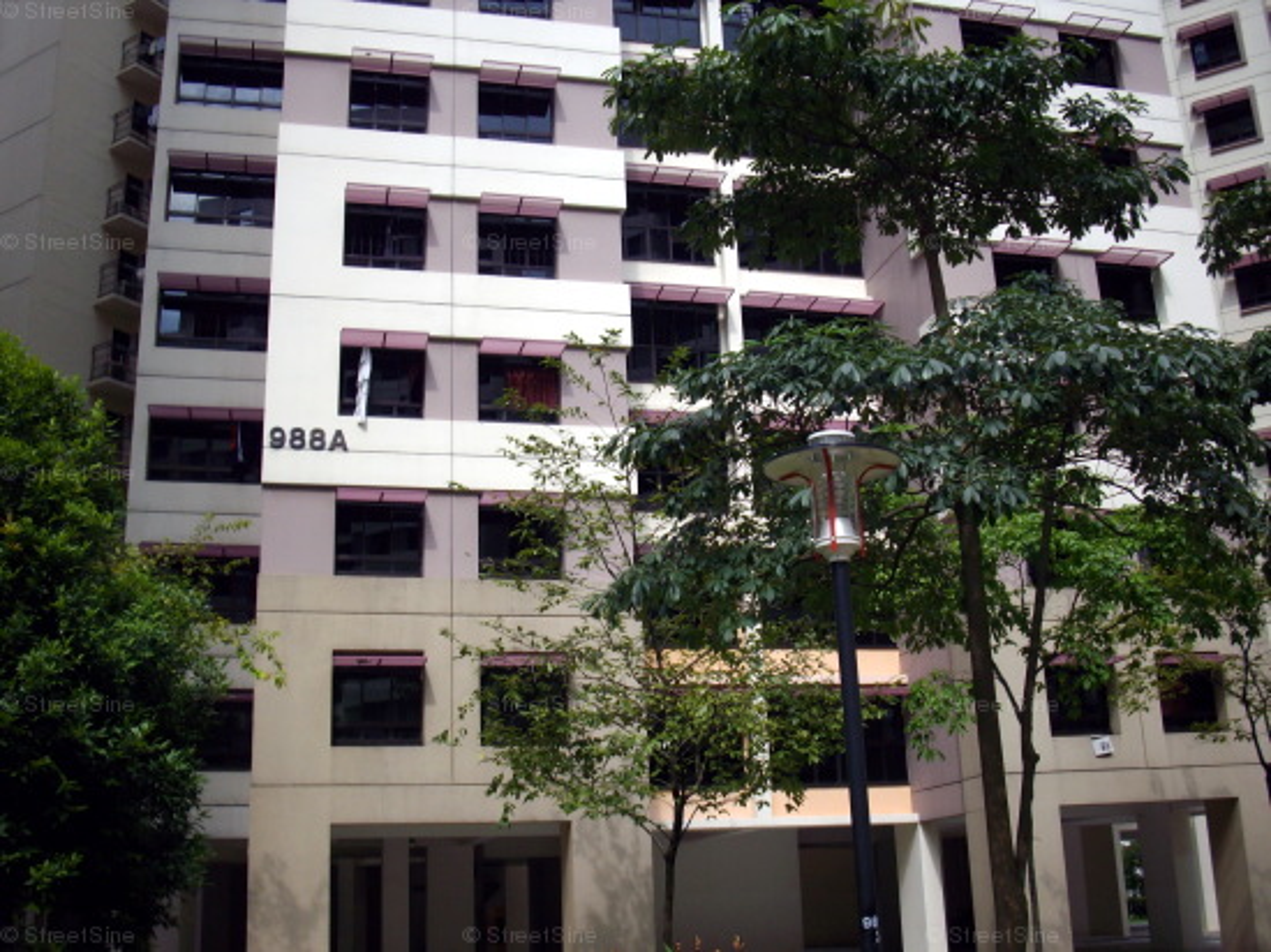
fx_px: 1358
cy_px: 476
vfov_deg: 38.6
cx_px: 636
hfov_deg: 50.2
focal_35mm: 37
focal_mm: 6.2
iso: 80
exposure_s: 1/125
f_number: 5.6
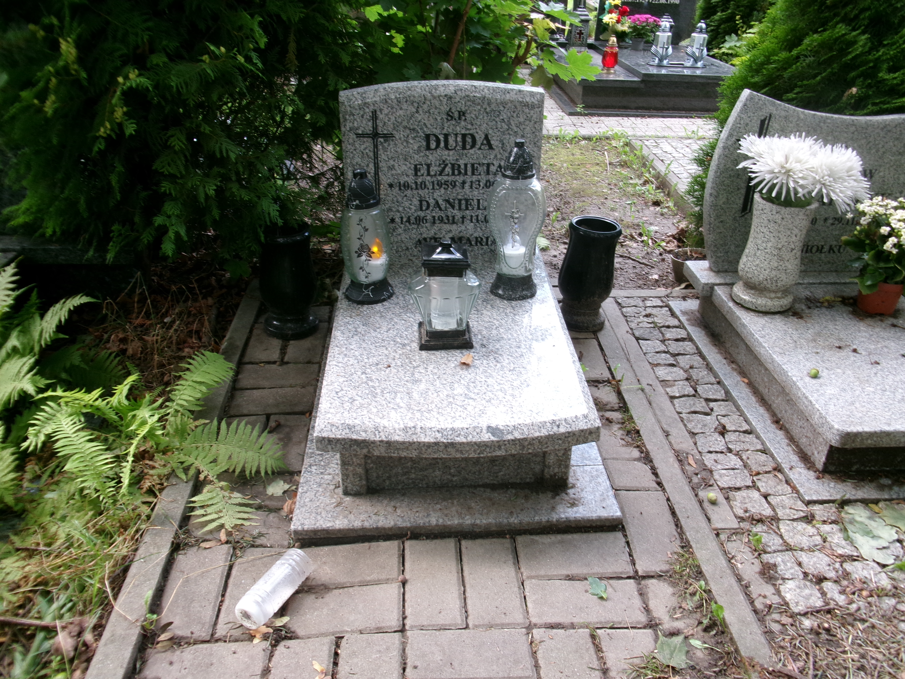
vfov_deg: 49.7
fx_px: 732
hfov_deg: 63.4
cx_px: 452
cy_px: 340
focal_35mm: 28
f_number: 3.9
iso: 100
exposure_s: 1/40
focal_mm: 5.1
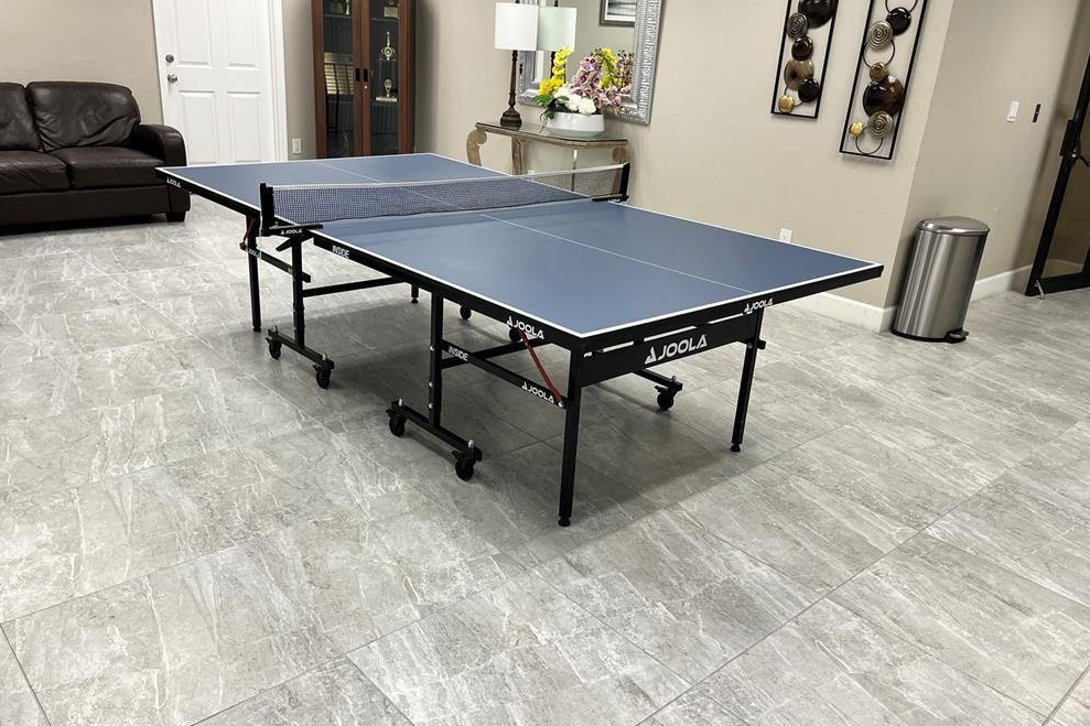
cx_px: 537
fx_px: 848
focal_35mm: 28
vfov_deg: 46.4
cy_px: 361
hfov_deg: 65.5
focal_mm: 5.1
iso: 100
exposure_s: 1/120
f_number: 1.6
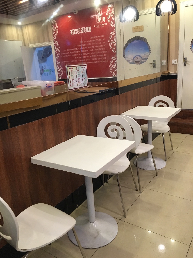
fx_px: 216
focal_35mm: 29
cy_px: 129
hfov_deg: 48.2
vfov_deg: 61.7
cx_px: 96
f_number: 2.2
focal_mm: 4.15
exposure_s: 1/33
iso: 250
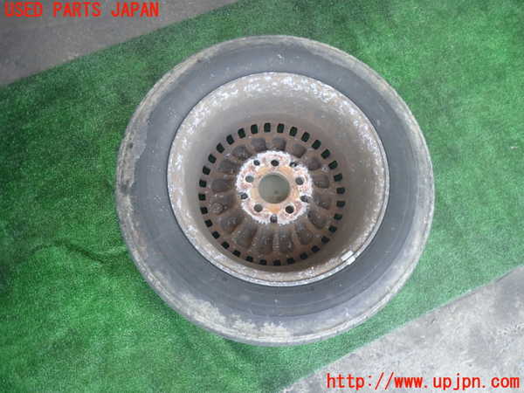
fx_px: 378
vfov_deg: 54.9
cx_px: 262
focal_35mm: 25
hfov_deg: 69.4
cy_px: 196
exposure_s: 1/100
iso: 200
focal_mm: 4.5
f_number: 2
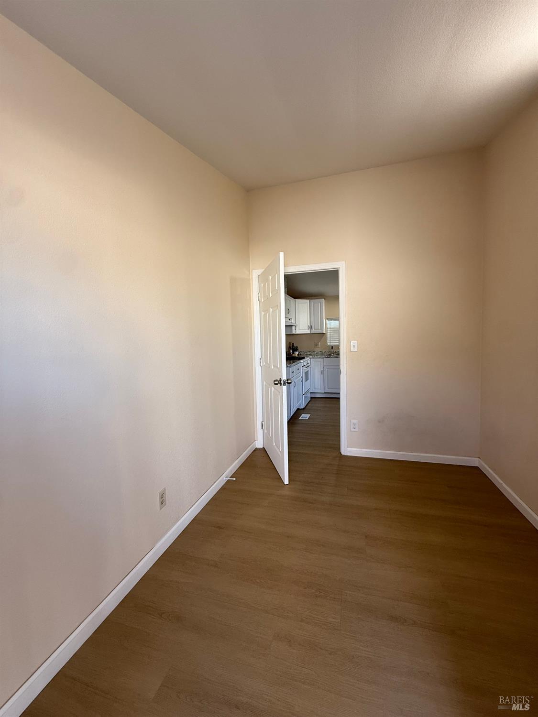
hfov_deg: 85.7
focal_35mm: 14
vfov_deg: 102.1
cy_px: 358
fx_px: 290
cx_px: 269
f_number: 2.2
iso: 125
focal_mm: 2.22
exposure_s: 1/99
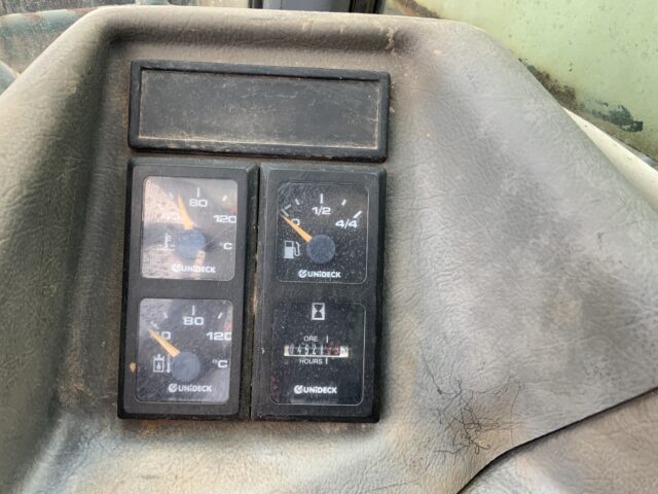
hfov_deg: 61.7
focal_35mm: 29
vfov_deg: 48.2
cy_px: 247
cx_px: 329
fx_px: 551
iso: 40
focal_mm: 3
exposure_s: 1/122
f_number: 1.8
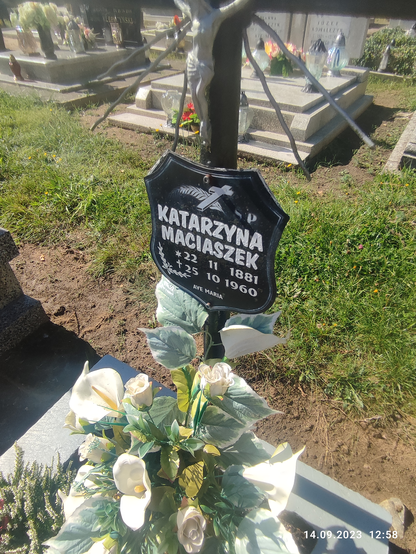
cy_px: 277
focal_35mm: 16
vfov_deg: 94.5
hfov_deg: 78.2
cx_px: 208
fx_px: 256
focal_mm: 1.65
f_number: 2.2
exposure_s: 1/1106
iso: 50
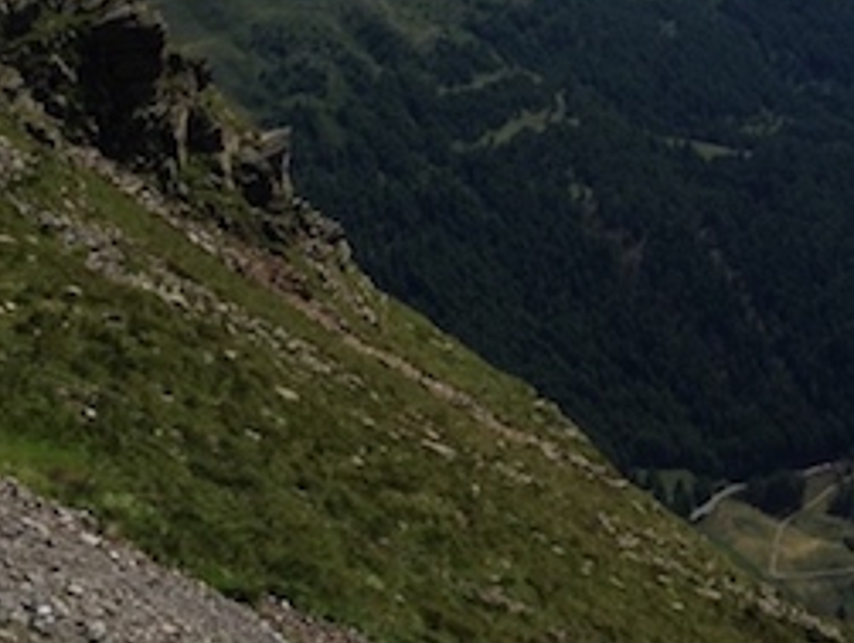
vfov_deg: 17.2
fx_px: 2075
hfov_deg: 23.2
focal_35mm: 84
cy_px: 3
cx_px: 490
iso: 50
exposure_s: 1/2463
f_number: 2.4
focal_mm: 4.12
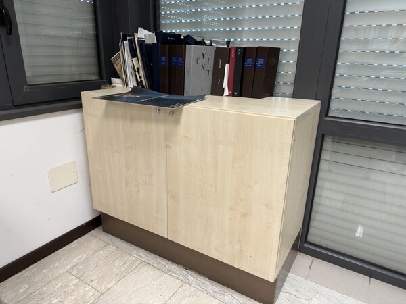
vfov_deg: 56.8
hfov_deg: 71.6
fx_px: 281
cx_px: 203
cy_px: 152
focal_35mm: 24
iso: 100
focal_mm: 6.86
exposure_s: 1/50
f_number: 1.78
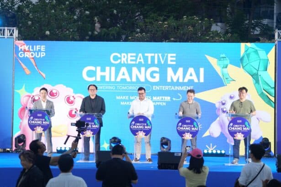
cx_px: 140
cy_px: 94
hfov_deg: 18.9
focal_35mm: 108
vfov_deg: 12.7
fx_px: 843
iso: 2500
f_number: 4
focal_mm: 108
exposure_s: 1/400
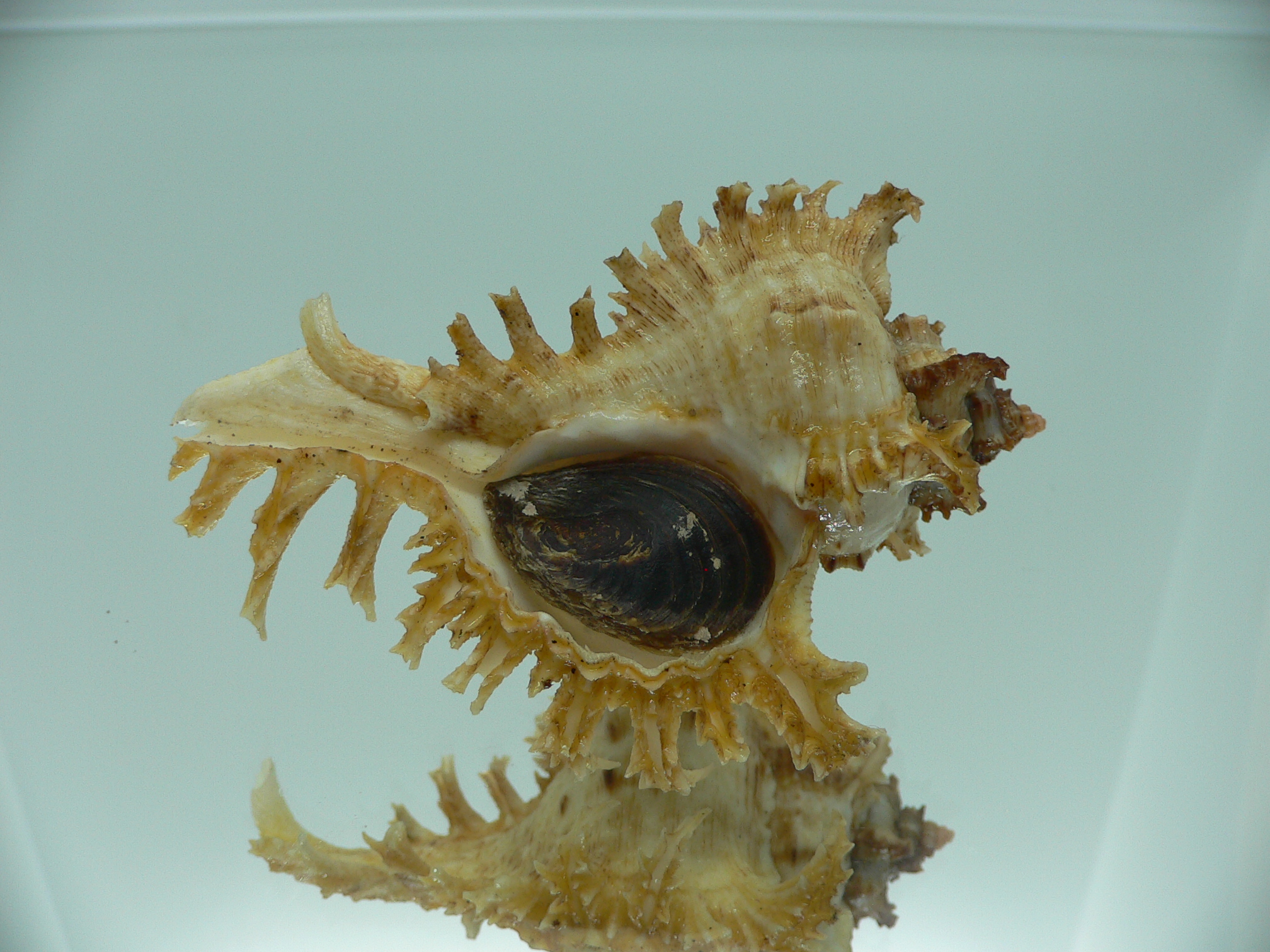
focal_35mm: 35
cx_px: 635
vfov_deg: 40.7
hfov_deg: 52.6
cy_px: 476
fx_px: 1284
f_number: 2.8
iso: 80
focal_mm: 4.6
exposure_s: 1/60
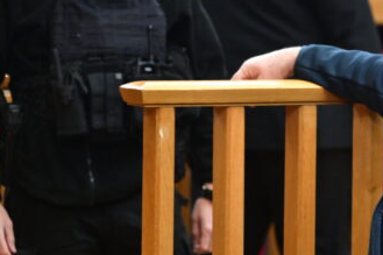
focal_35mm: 280
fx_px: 2977
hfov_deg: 7.3
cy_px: 49
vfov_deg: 4.9
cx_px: 388
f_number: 2.8
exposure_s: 1/200
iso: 4000
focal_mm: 120
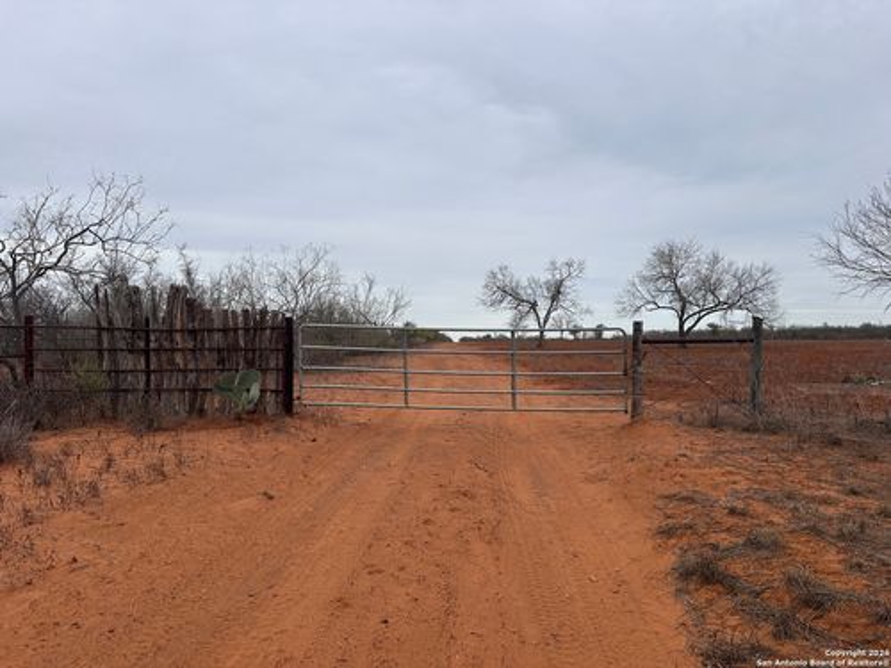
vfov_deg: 56.8
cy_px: 334
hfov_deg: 71.6
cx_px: 446
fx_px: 618
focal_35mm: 24
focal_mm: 6.86
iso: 80
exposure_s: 1/4762
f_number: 1.78
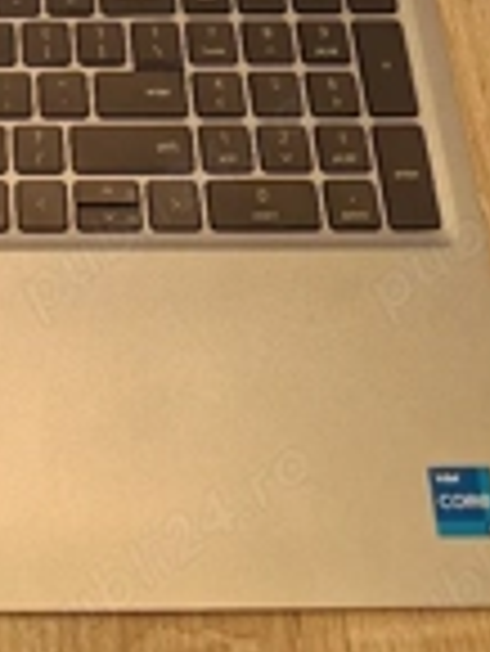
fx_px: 1300
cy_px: -94
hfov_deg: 20.0
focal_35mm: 69
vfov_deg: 25.7
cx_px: -94
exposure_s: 1/100
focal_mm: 4.69
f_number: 1.8
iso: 160
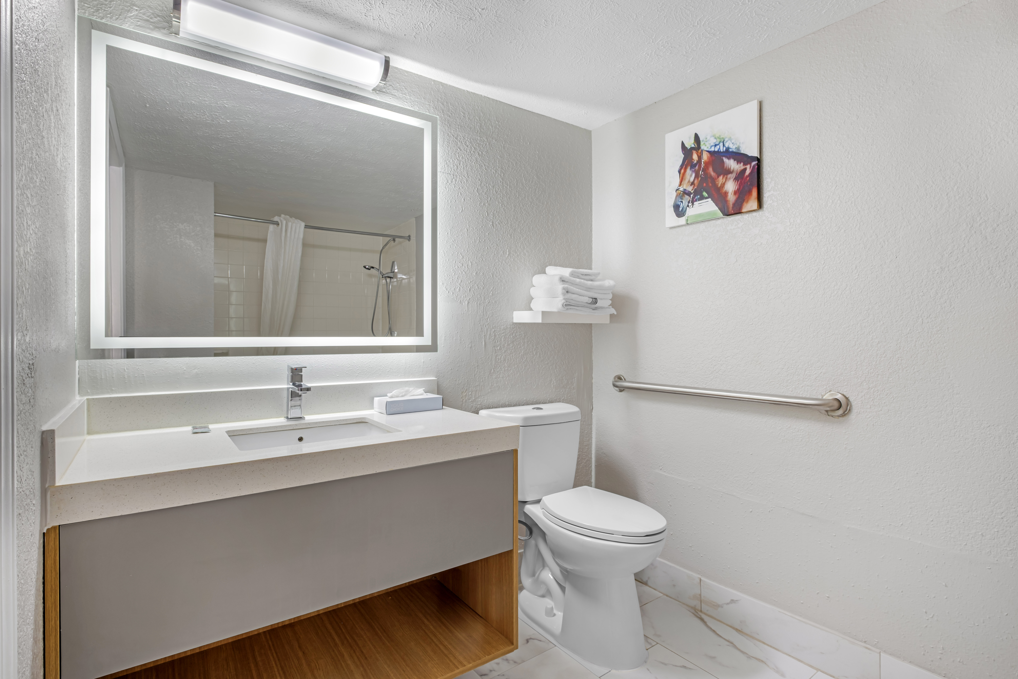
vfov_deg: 70.4
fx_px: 481
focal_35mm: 17
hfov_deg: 93.3
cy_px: 340
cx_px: 509
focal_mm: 11.5
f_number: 8
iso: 125
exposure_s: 1/13
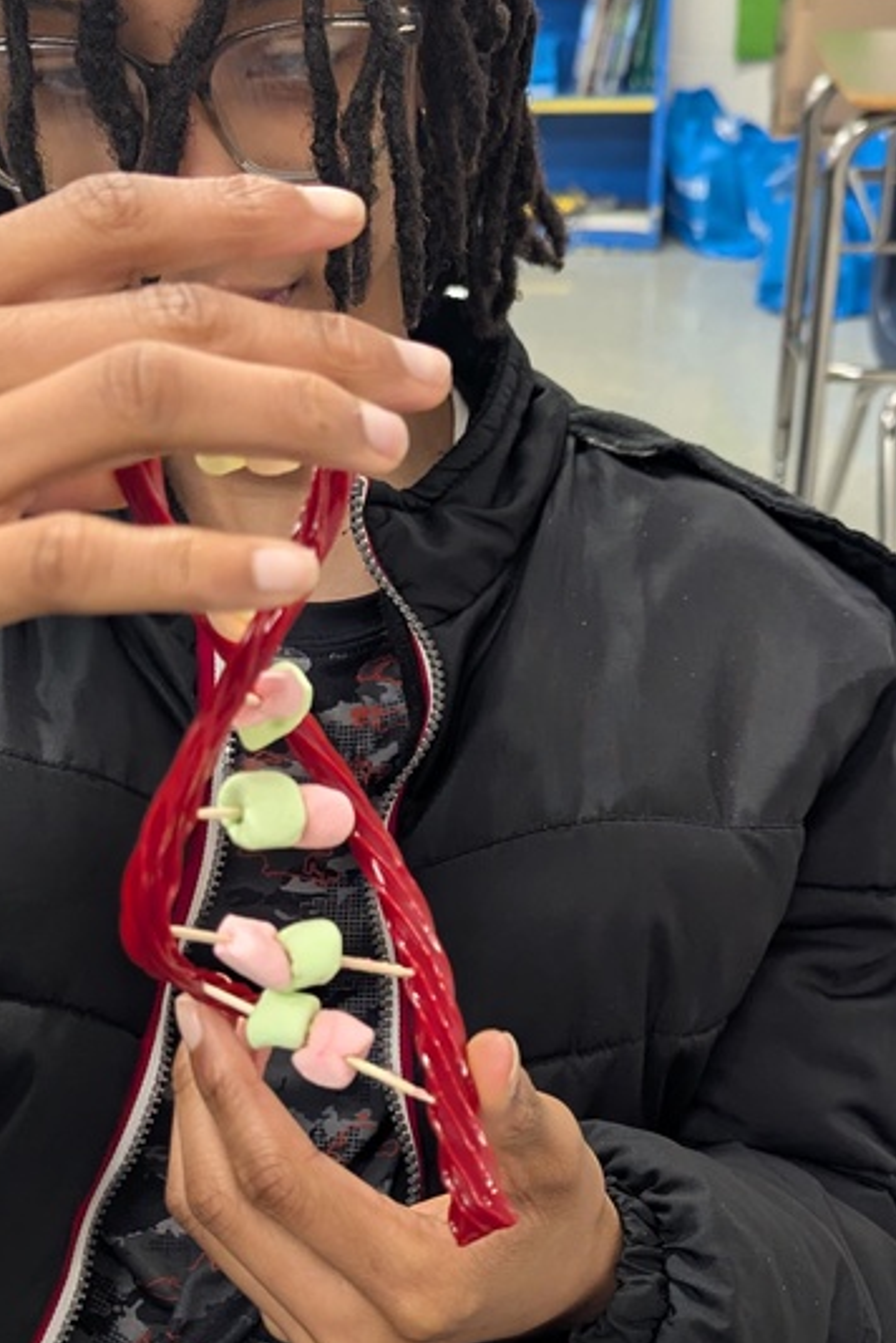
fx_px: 1790
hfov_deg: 28.1
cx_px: 497
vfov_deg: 40.7
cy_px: 872
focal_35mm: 48
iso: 578
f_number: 1.85
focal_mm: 6.81
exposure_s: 1/173
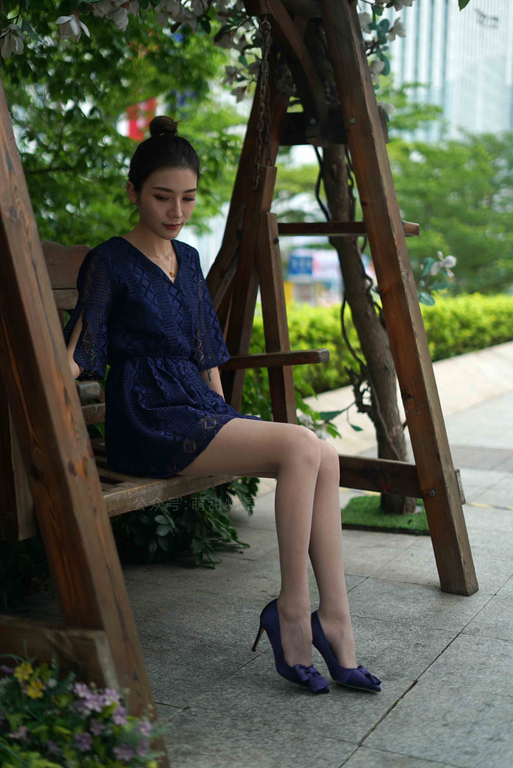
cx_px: 256
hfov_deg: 27.0
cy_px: 384
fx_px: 1067
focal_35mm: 50
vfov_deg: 39.6
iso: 200
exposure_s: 1/3200
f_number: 1.8
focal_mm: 50
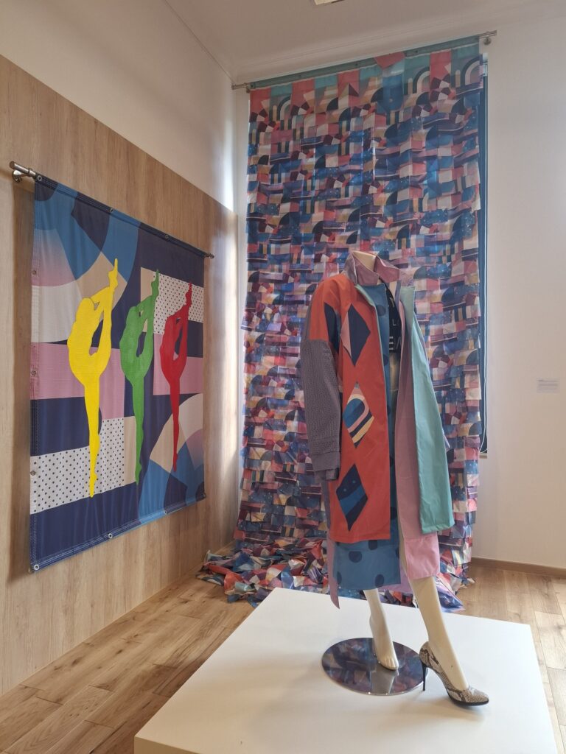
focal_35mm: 23
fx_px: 501
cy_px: 377
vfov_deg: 73.9
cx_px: 283
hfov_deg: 58.9
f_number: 1.8
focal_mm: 5.54
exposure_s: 1/100
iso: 125
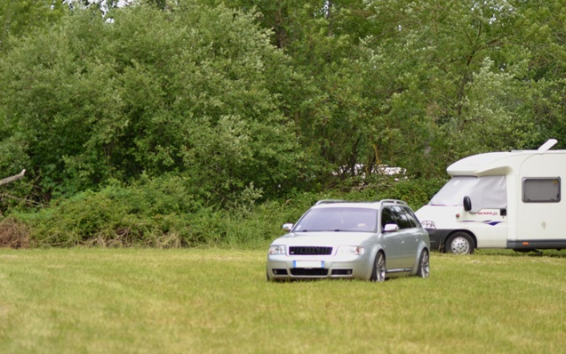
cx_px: 283
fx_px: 3201
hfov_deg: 10.1
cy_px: 183
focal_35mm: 208
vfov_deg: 6.3
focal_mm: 135
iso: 100
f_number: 5.6
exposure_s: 1/200
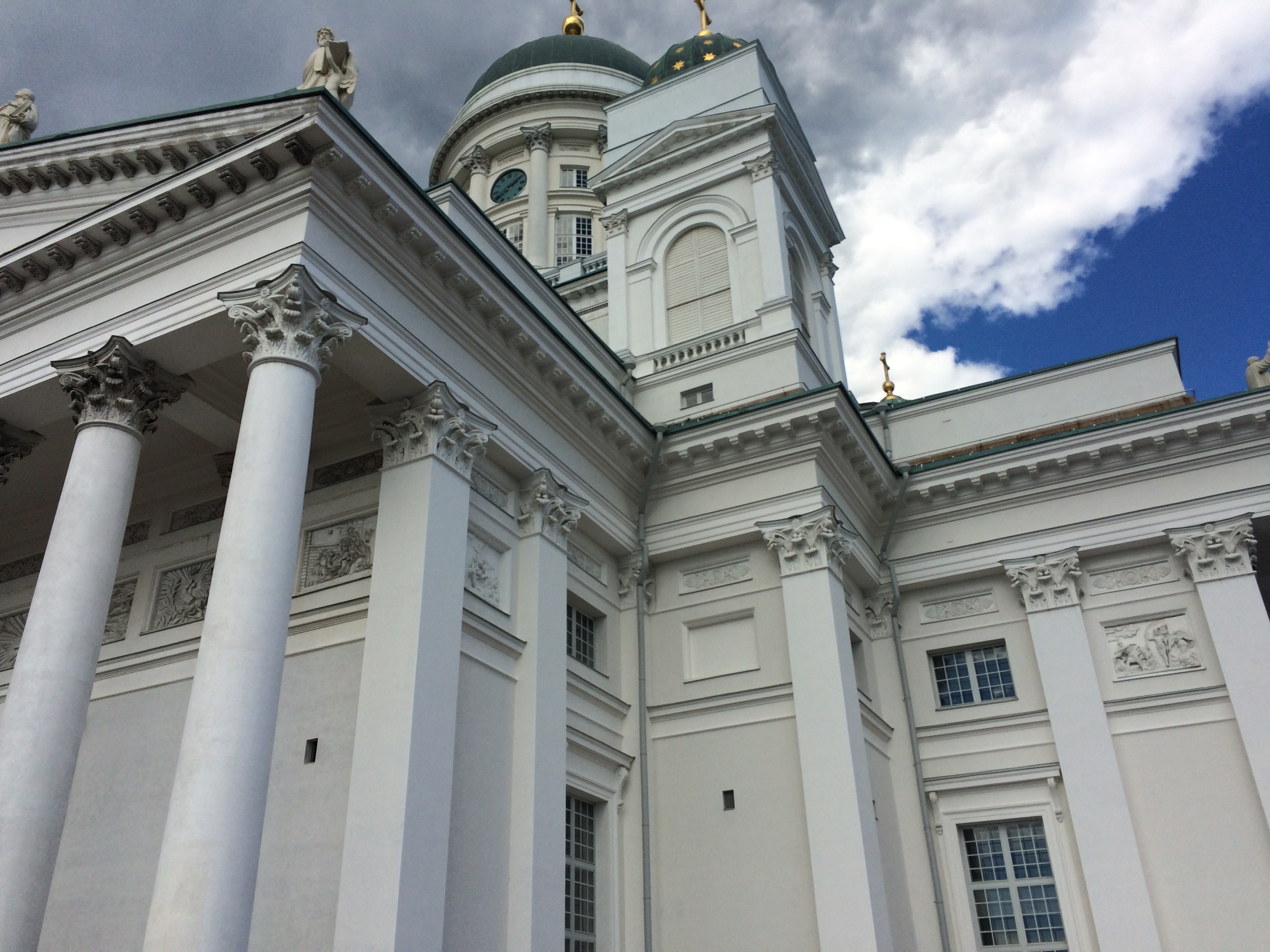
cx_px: 635
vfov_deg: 48.2
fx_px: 1064
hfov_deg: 61.7
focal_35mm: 29
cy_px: 476
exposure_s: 1/2564
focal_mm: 4.15
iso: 32
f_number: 2.2
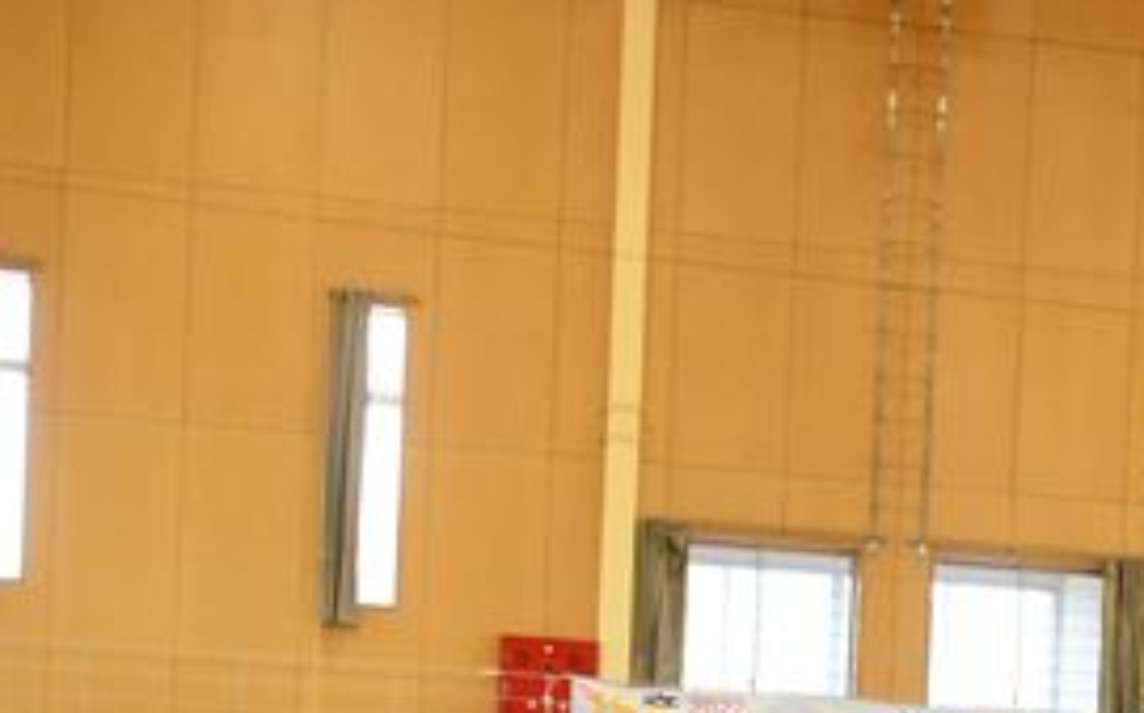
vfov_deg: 9.5
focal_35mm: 132
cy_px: 1228
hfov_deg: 14.7
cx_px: 1743
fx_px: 4113
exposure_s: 1/160
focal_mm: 26
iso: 1250
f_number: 5
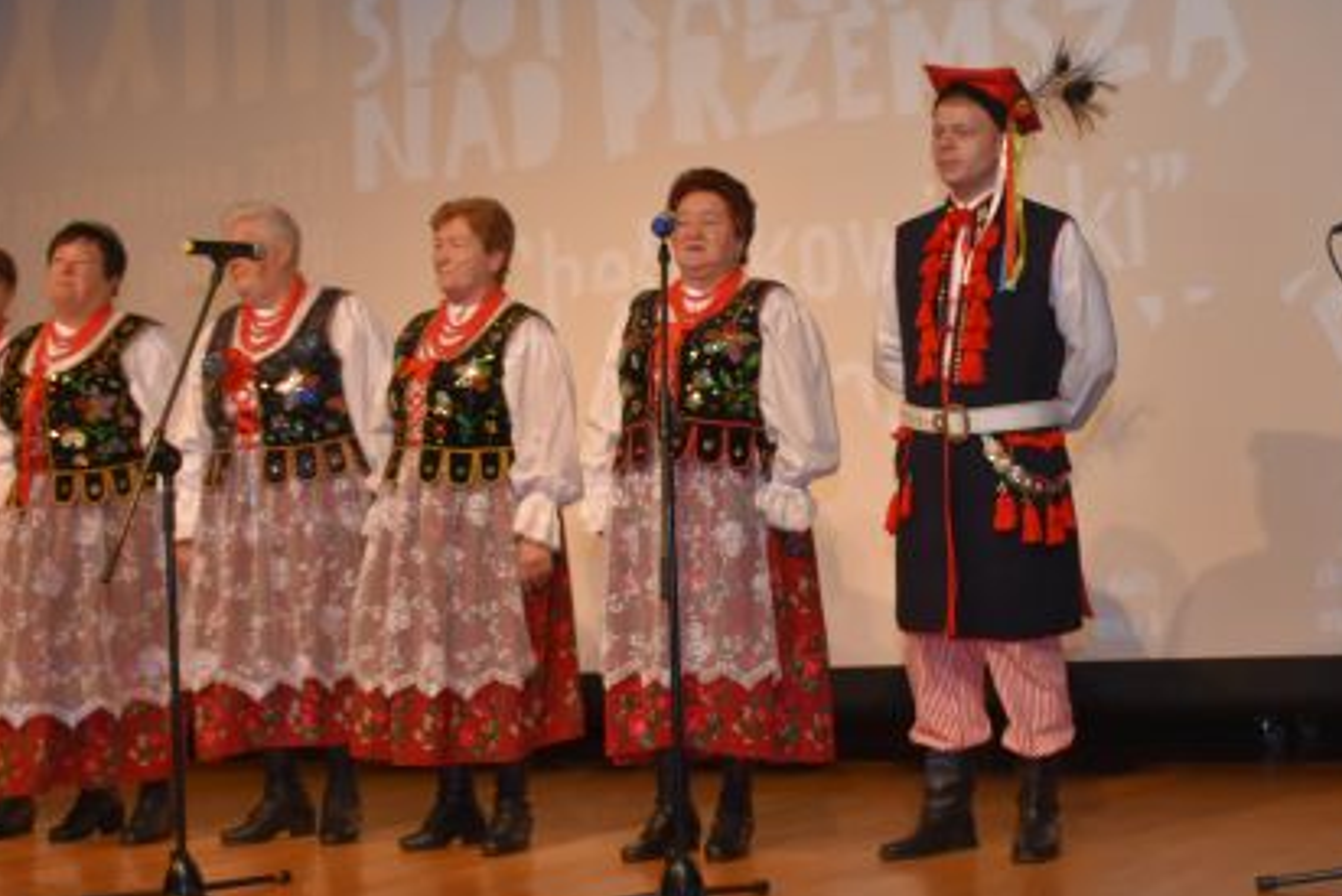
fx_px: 2497
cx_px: 863
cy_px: 383
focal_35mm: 67
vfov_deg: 20.3
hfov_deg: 29.9
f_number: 4
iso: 800
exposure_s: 1/60
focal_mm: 23
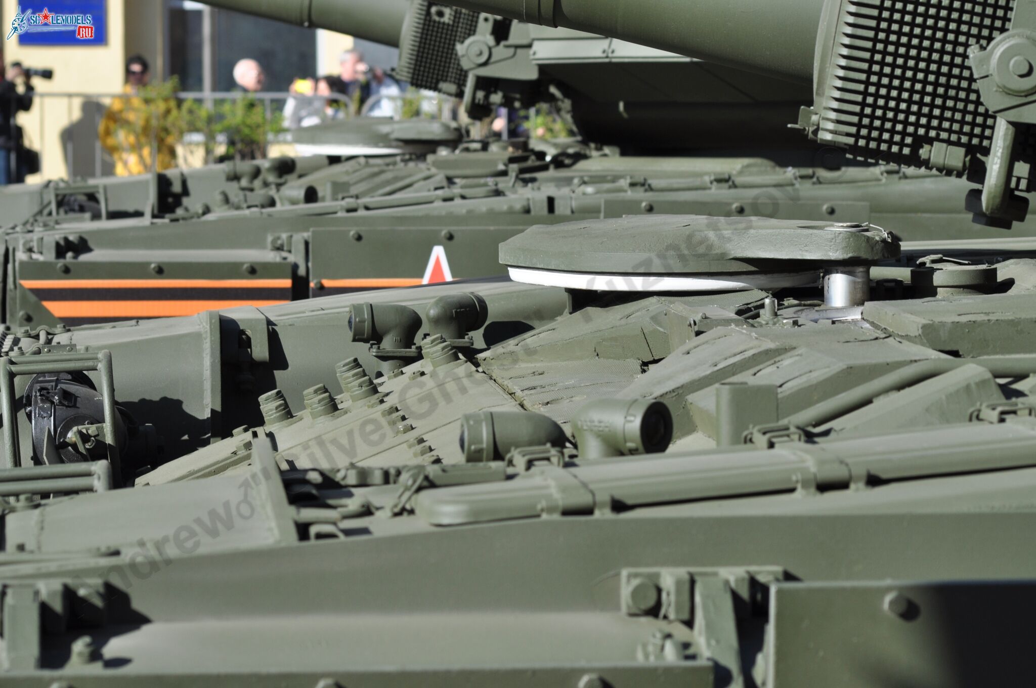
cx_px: 518
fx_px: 3880
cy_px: 344
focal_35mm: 135
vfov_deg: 10.1
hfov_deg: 15.2
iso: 200
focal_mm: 90
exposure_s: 1/320
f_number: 8
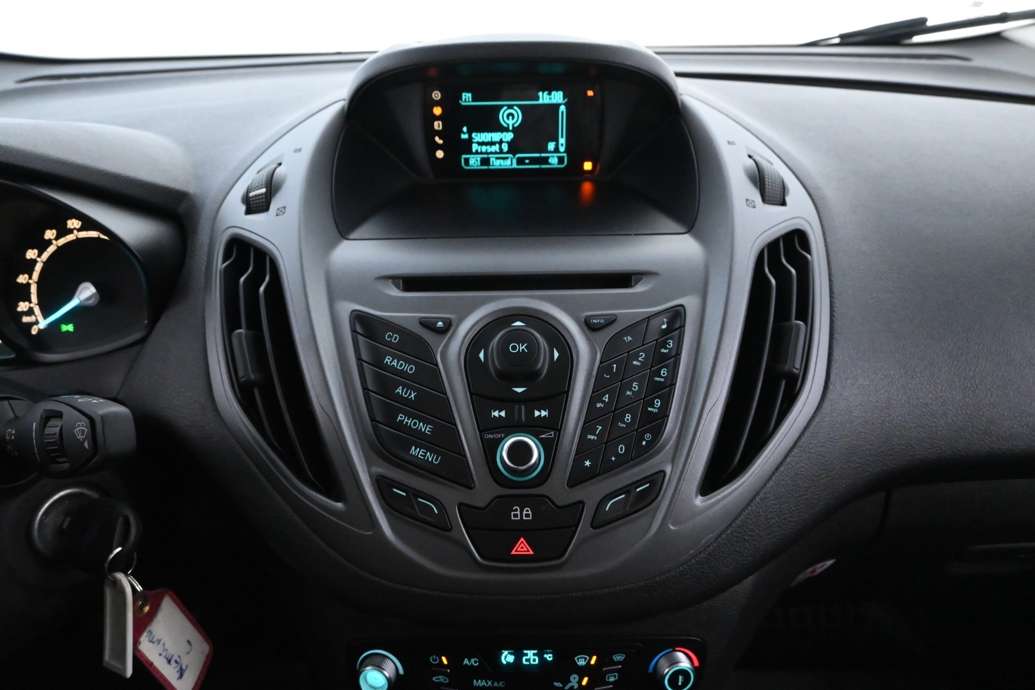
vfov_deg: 53.1
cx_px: 518
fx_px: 690
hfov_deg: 73.7
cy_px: 345
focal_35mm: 24
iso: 6400
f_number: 5.6
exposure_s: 1/30
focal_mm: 16
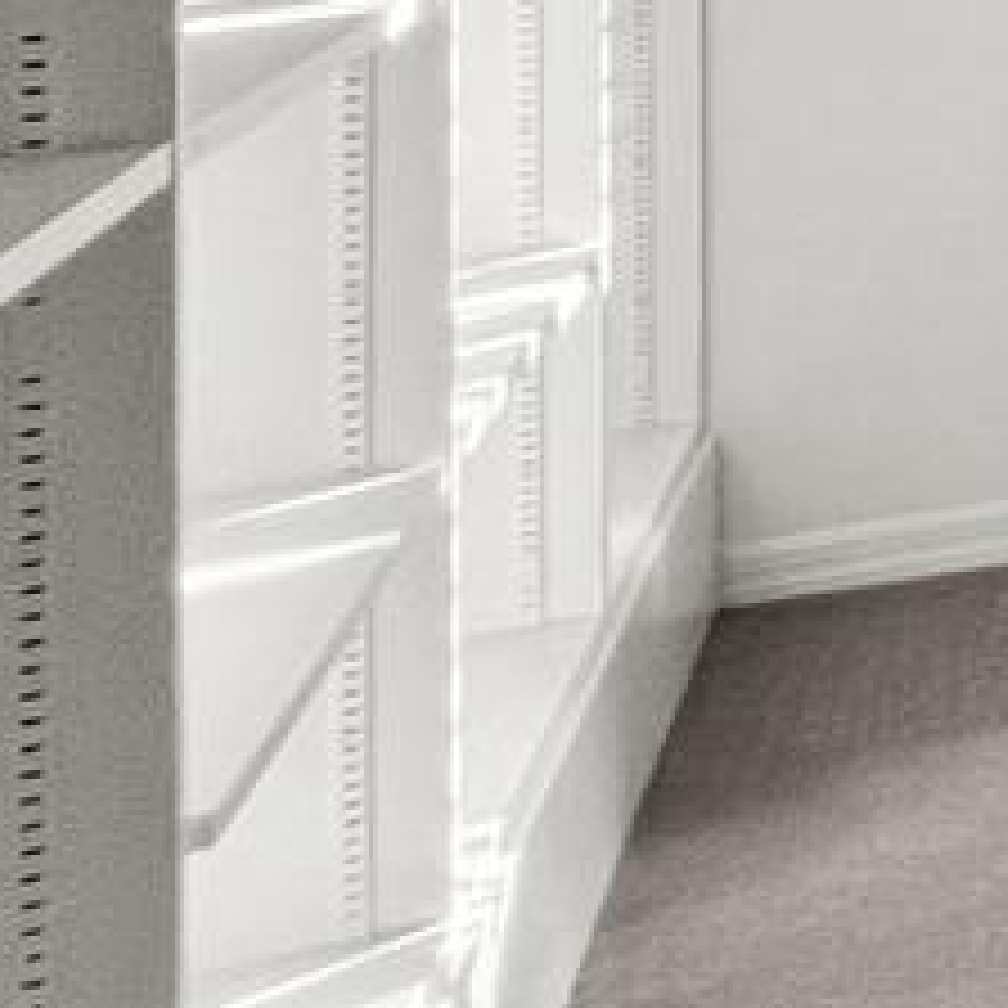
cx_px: 3568
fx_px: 2701
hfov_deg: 9.4
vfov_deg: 18.8
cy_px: -472
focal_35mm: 82
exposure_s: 1/120
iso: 80
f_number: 1.8
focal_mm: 1.57
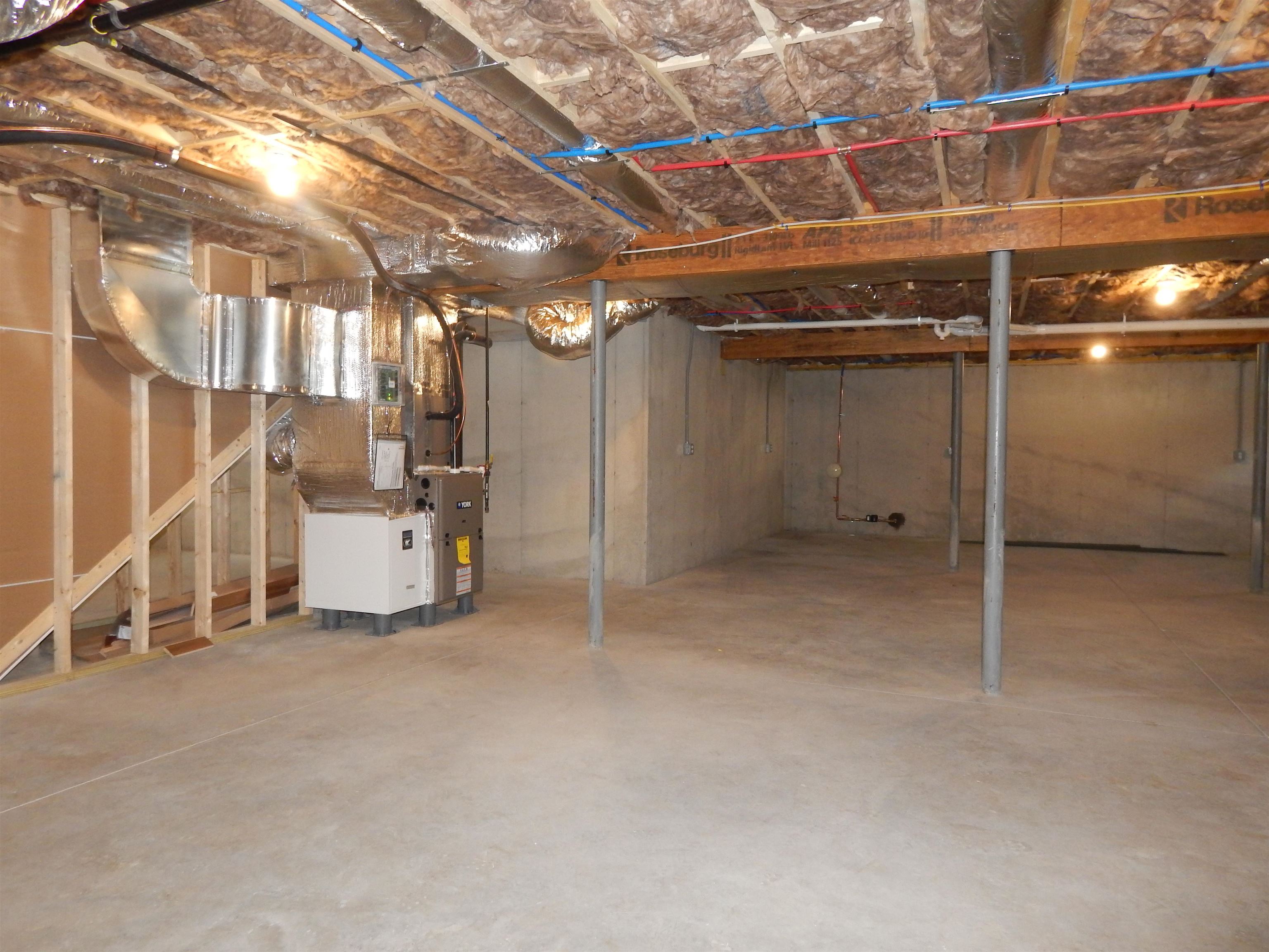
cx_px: 634
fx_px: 843
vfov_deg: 58.9
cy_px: 476
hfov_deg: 73.9
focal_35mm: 23
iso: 360
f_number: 3
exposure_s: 1/30
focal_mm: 4
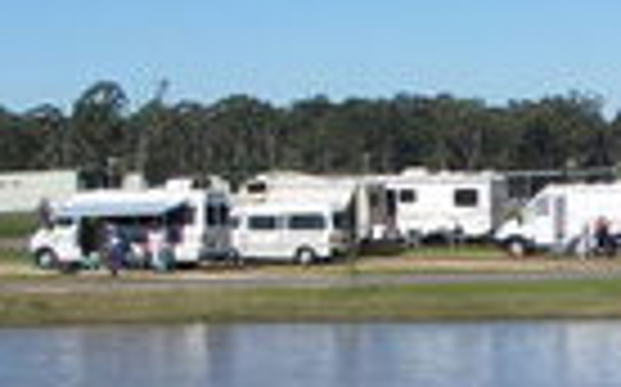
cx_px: 832
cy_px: 297
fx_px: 2367
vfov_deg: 9.3
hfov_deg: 14.3
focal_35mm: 140
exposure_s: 1/400
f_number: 6.6
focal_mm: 6.3
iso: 80
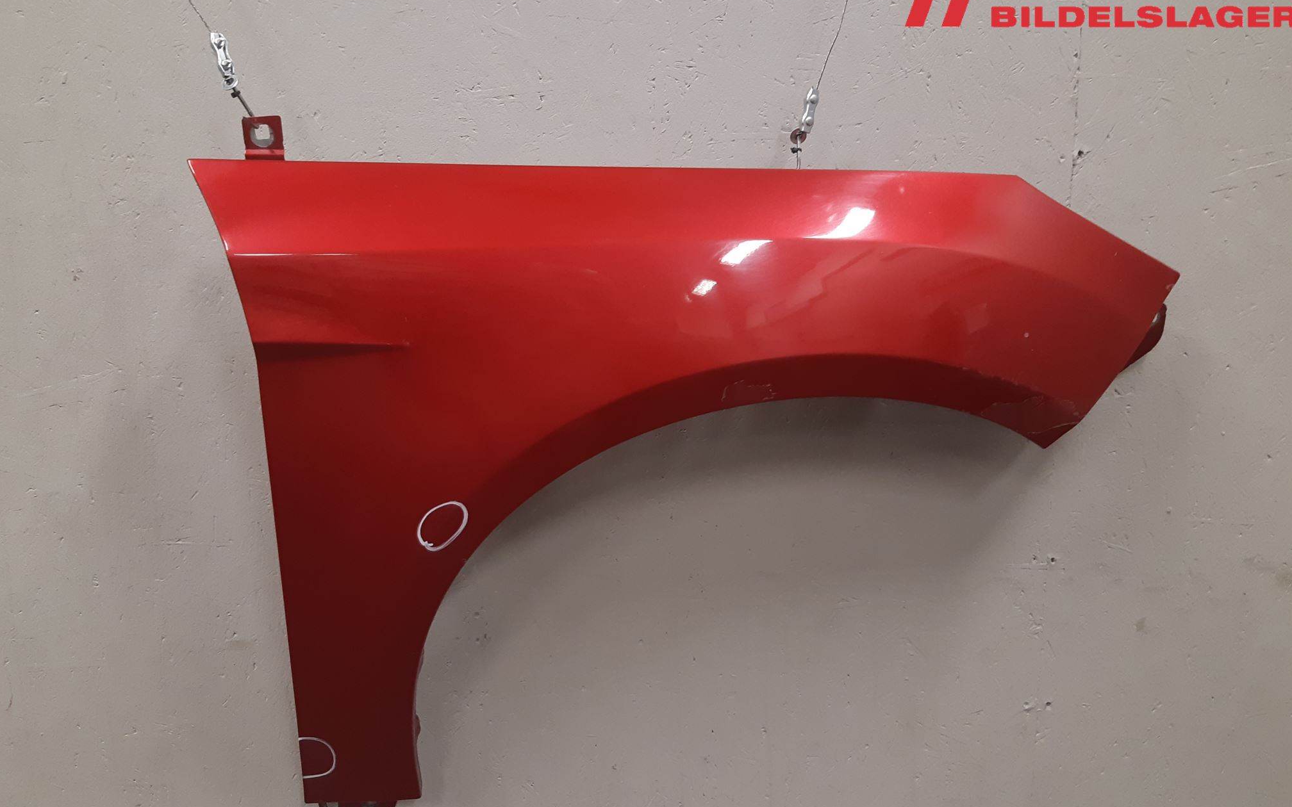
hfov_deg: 66.5
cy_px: 411
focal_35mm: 28
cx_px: 642
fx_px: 986
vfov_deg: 44.5
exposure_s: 1/50
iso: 125
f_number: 1.7
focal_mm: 3.93
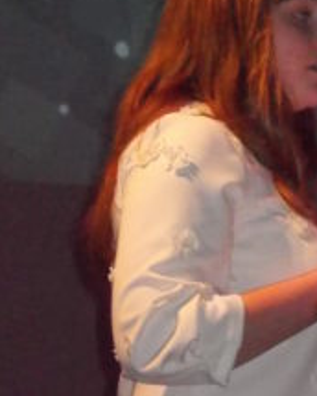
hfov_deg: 5.6
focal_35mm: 274
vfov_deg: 7.0
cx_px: 308
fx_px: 3213
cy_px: 36
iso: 800
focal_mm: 16
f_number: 5.8
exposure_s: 1/60
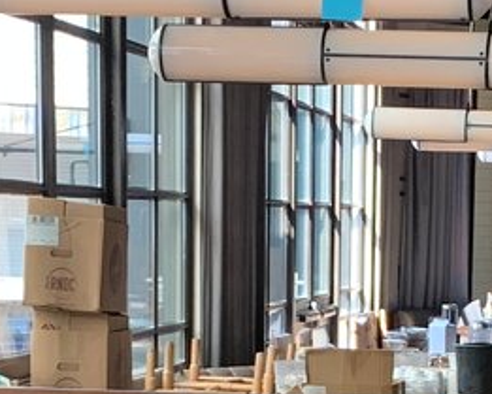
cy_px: 582
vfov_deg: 10.2
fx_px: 2141
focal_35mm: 147
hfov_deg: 13.0
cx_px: 453
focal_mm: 4.25
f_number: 1.8
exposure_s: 1/70
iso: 100
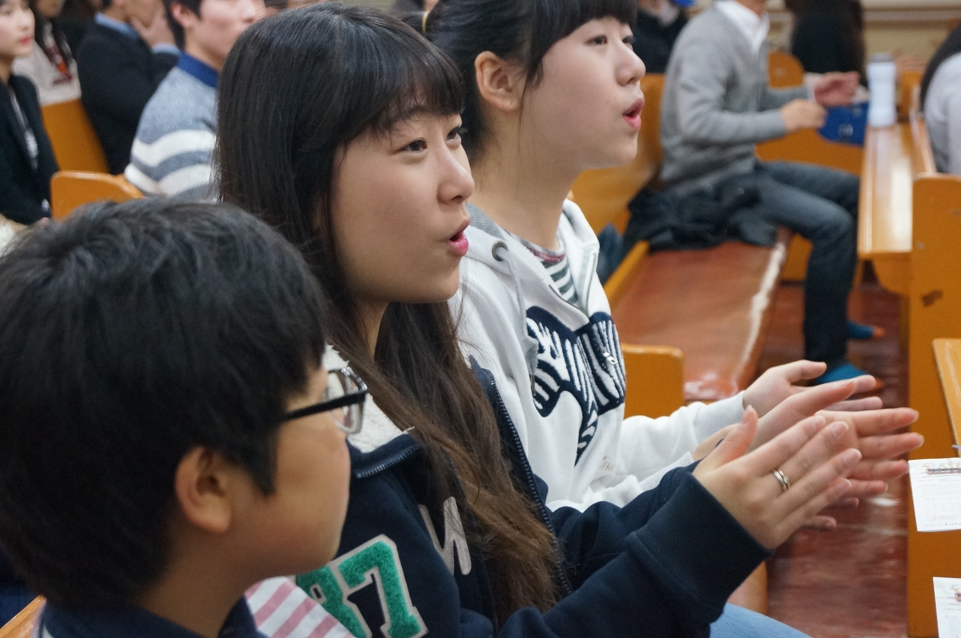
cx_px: 480
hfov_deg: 24.7
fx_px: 2199
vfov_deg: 16.5
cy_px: 319
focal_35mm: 82
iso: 2500
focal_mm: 55
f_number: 5.6
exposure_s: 1/100
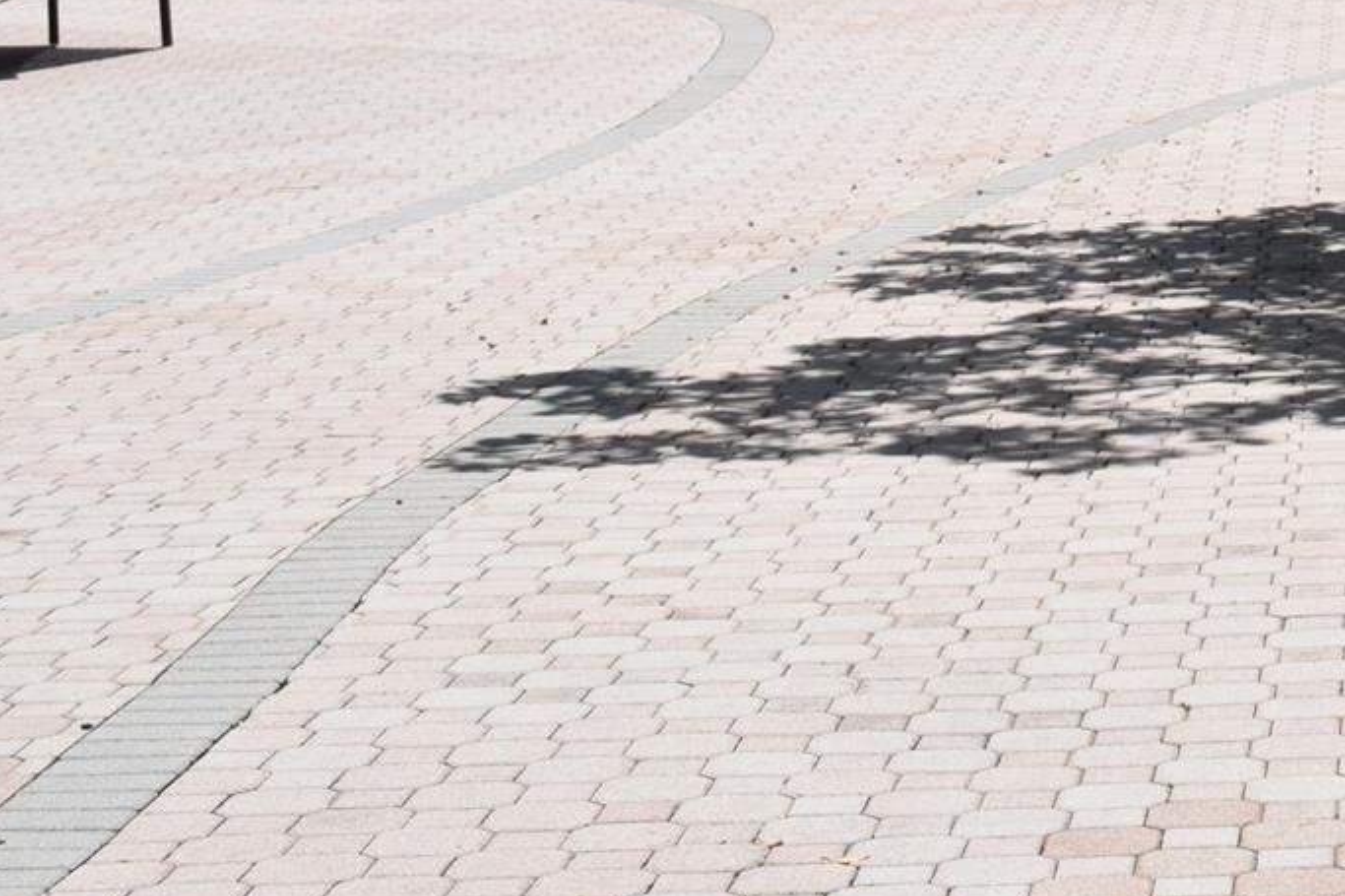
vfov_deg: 10.9
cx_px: 1820
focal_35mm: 122
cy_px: -348
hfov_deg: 15.9
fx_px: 4538
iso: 100
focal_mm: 27
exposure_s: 1/200
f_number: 11
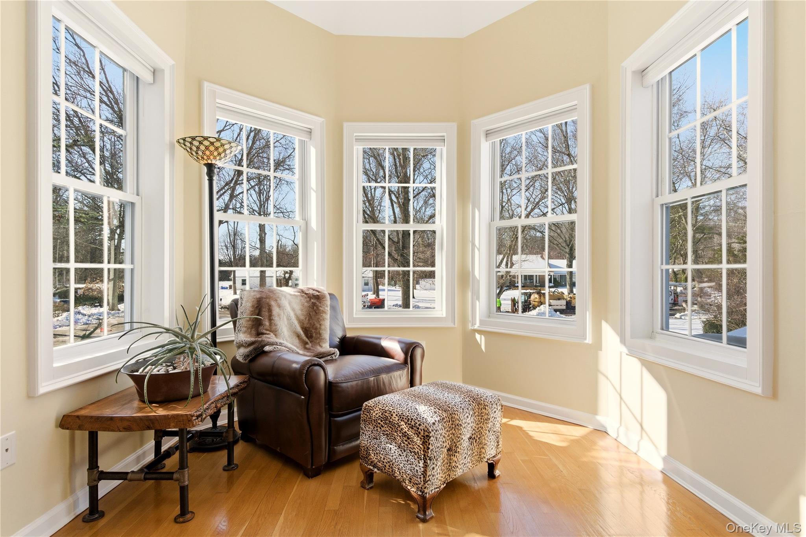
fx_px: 403
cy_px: 268
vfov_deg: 67.4
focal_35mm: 18
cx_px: 403
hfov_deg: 90.0
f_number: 9
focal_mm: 18
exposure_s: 1/640
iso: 250
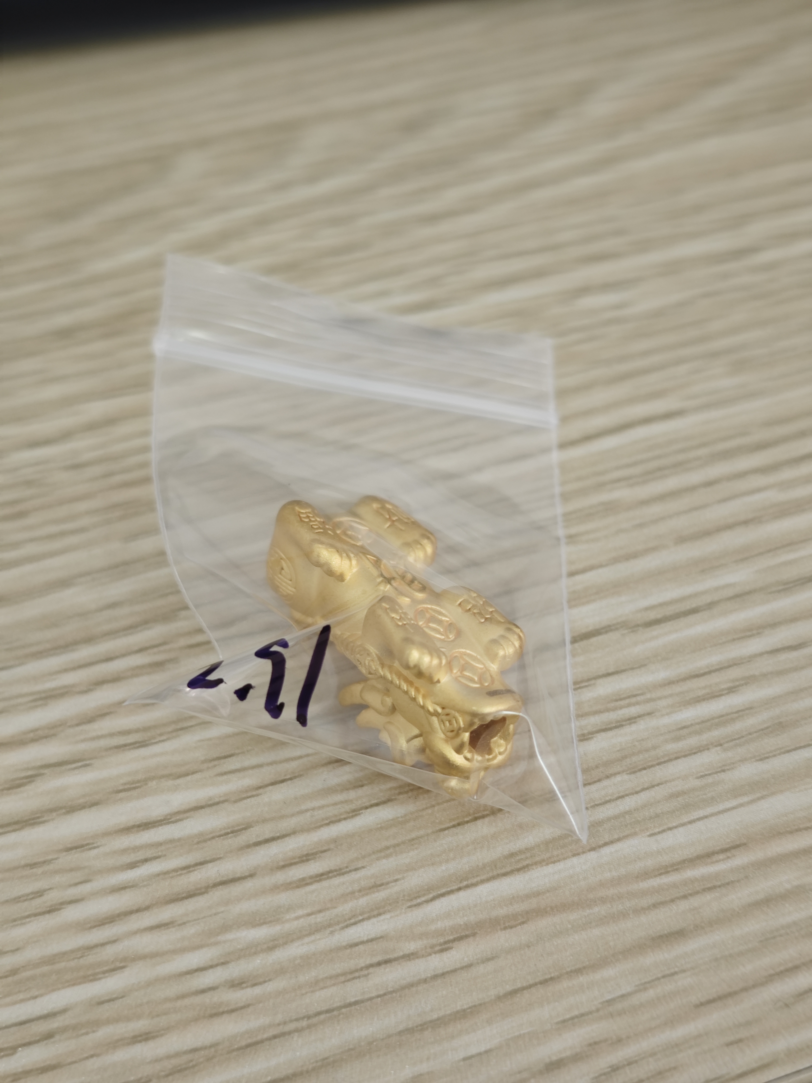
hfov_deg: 31.5
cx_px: 406
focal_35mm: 46
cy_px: 542
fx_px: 1439
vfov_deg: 41.2
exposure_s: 1/114
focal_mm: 6.55
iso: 200
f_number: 1.6
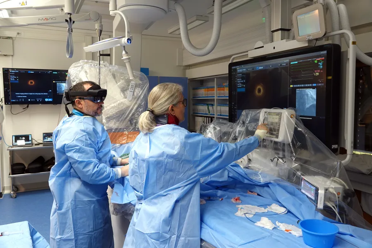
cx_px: 186
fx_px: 300
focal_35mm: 29
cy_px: 124
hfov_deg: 63.7
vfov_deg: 45.0
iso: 100
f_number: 2.8
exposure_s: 1/30
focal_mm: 10.59
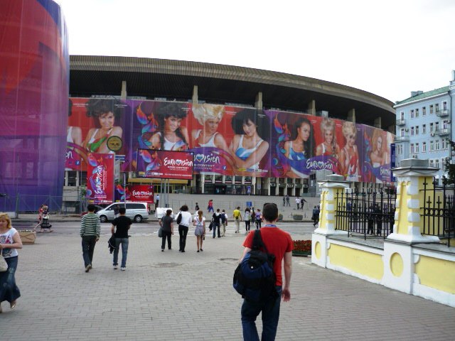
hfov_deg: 55.4
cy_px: 170
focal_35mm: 33
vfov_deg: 42.9
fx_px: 434
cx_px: 228
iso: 100
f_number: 2.8
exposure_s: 1/640
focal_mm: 5.5
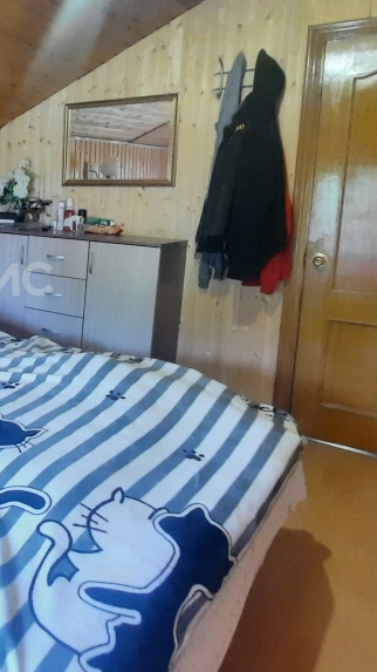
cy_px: 280
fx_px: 551
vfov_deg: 62.2
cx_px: -82
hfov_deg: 31.3
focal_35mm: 31
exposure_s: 1/20
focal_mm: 1.74
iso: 400
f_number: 2.2
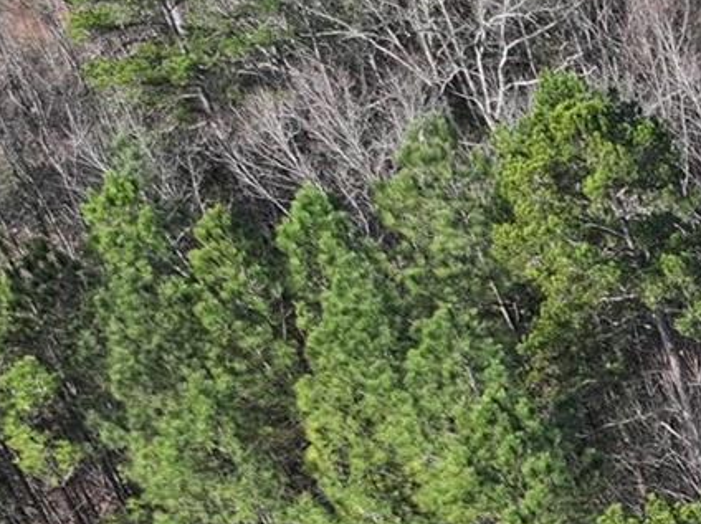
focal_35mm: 116
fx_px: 2346
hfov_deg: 13.2
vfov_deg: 11.2
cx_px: 1633
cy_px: 1147
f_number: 2.8
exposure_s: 1/640
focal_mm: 12.29
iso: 100
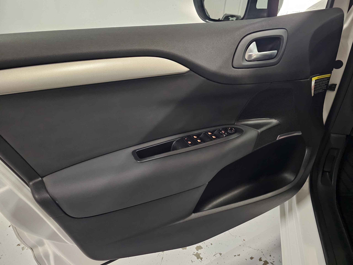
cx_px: 176
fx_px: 235
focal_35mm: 23
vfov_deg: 58.9
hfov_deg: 73.9
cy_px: 132
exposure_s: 1/25
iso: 1250
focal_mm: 6.3
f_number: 1.7
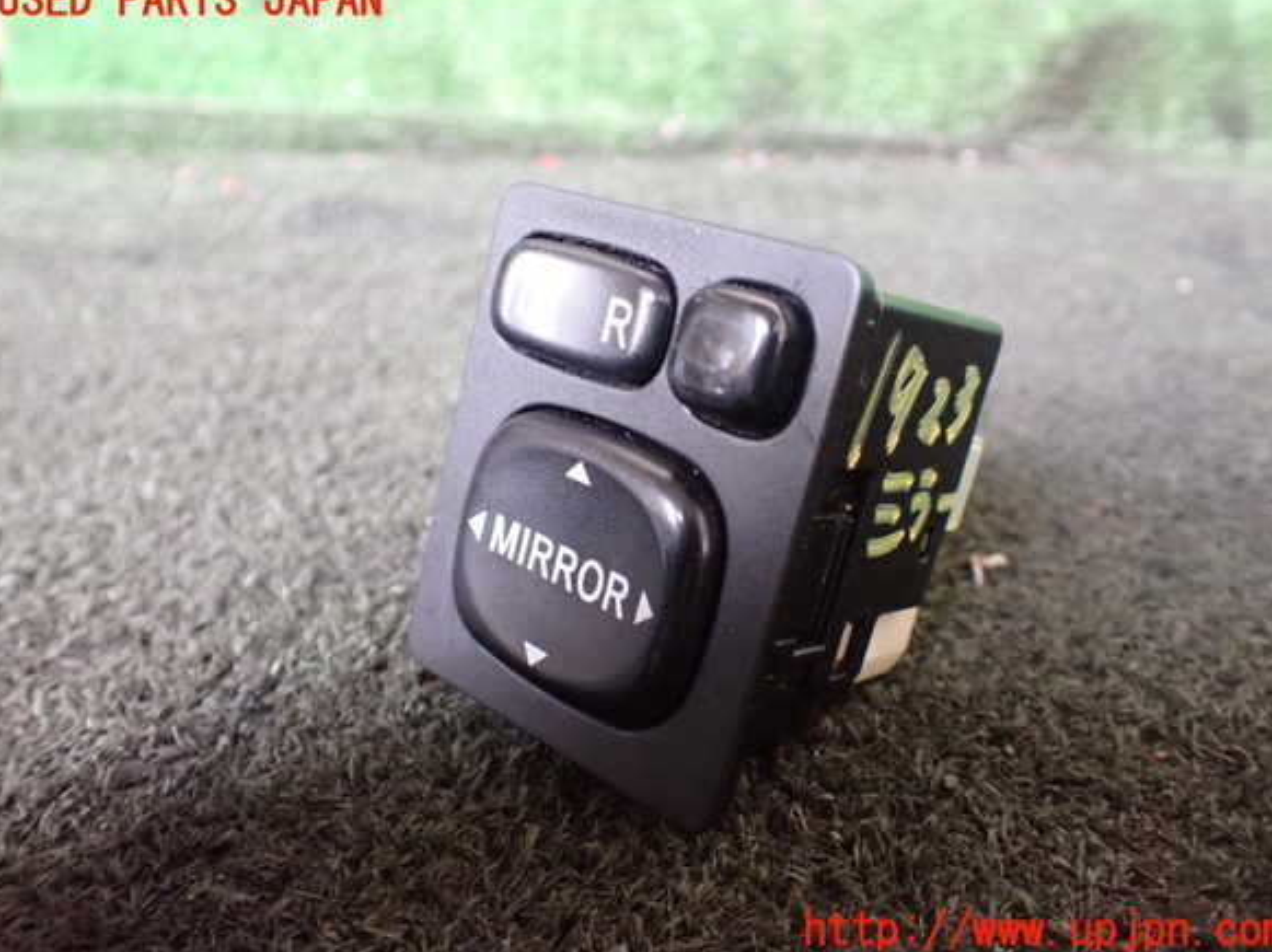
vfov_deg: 45.4
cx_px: 641
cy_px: 466
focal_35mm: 31
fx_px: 1138
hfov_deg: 58.4
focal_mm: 5.4
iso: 1250
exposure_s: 1/30
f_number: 2.3
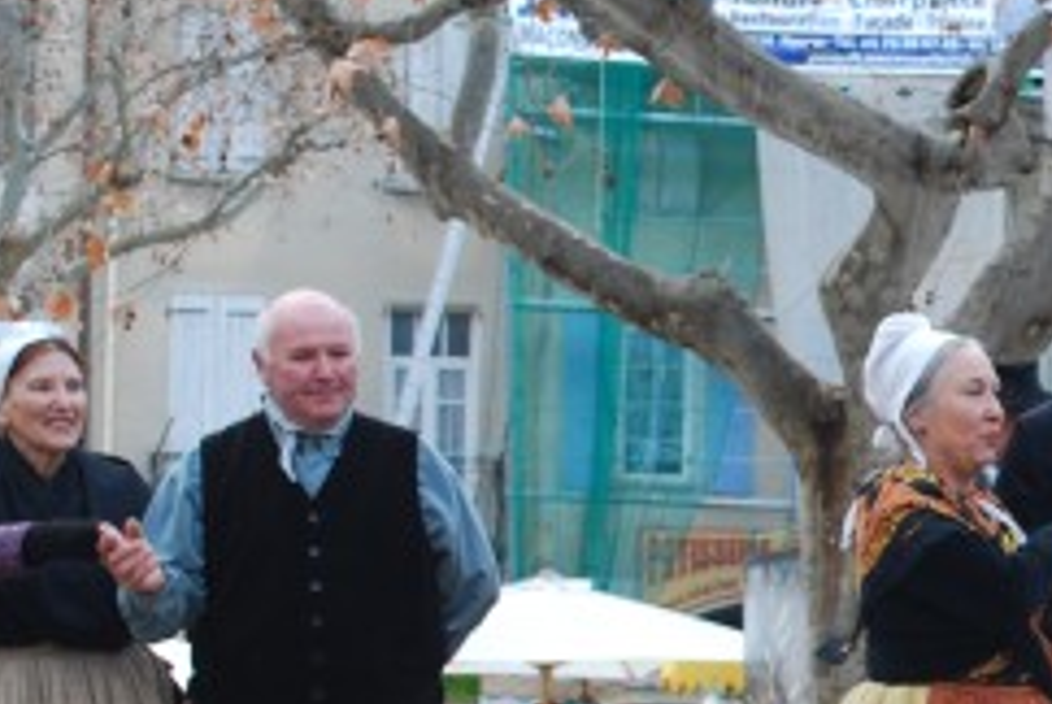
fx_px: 3716
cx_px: 1200
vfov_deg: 10.8
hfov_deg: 15.6
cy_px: 550
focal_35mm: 127
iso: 200
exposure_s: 1/125
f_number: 5.6
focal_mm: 32
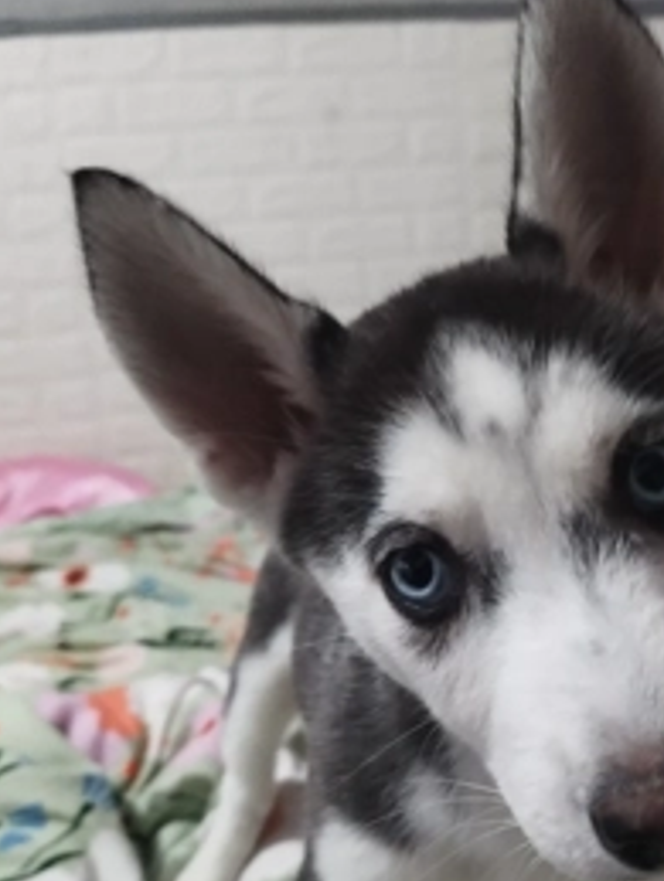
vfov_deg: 48.9
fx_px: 944
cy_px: 612
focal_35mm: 37
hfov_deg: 38.5
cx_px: 409
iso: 930
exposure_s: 1/25
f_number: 1.89
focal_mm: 5.89
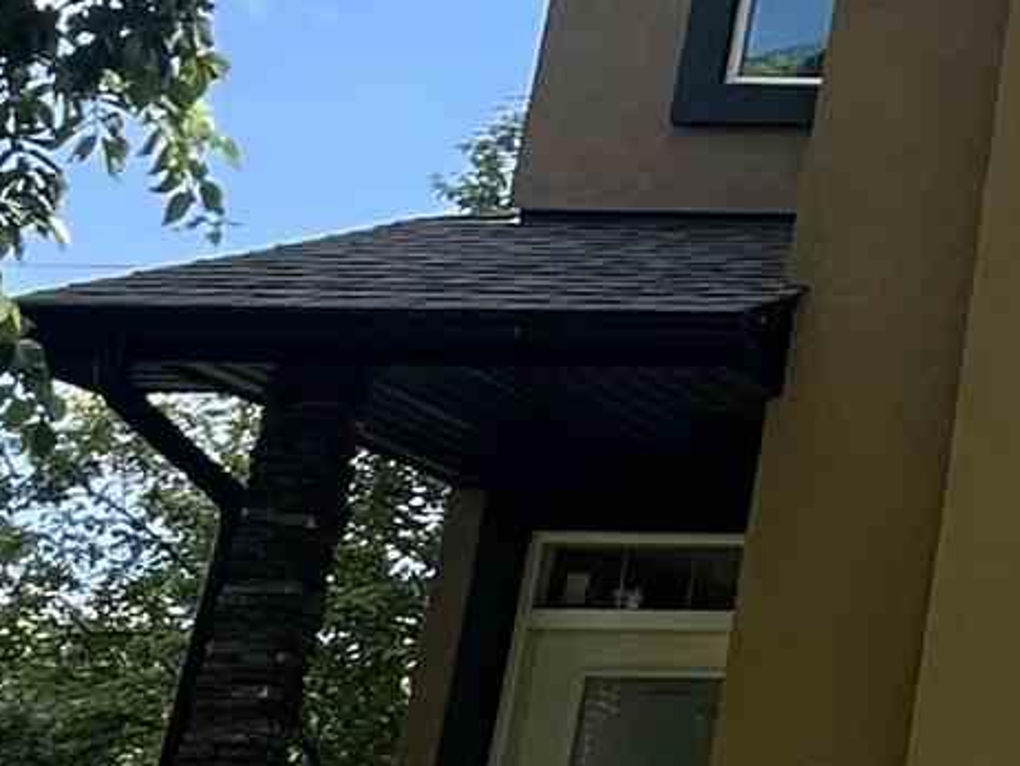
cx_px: 1998
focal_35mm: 93
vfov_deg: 15.7
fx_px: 2742
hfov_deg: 16.5
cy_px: 31
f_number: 2.2
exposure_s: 1/236
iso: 40
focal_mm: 2.22
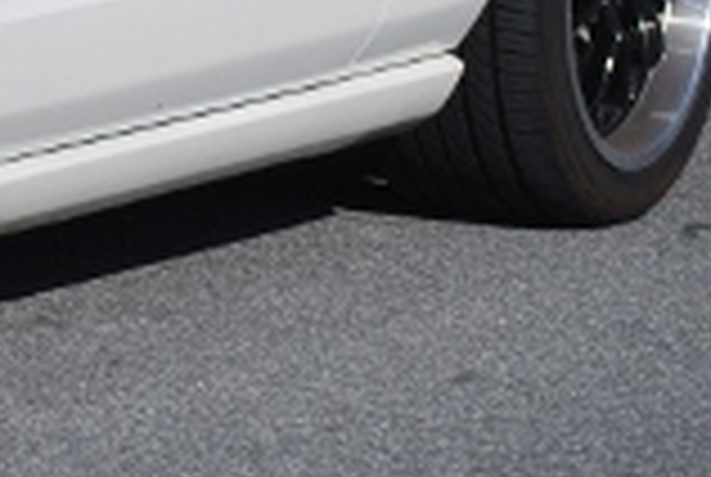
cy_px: -333
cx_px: -490
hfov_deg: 5.6
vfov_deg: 3.8
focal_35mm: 364
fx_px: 7202
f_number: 7.1
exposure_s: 1/640
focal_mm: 60
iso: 100
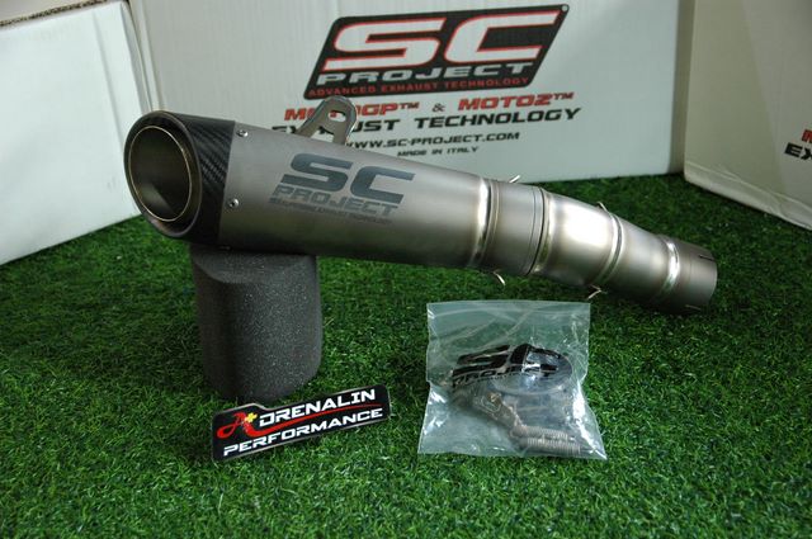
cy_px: 270
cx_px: 406
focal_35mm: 57
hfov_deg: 35.1
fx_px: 1284
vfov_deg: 23.7
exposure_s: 1/80
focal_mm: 38
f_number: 4
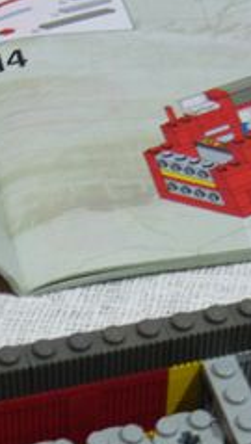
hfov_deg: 11.9
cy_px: 355
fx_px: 1203
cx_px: 138
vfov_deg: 20.7
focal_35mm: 102
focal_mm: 5.8
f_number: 2.8
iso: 200
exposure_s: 1/8
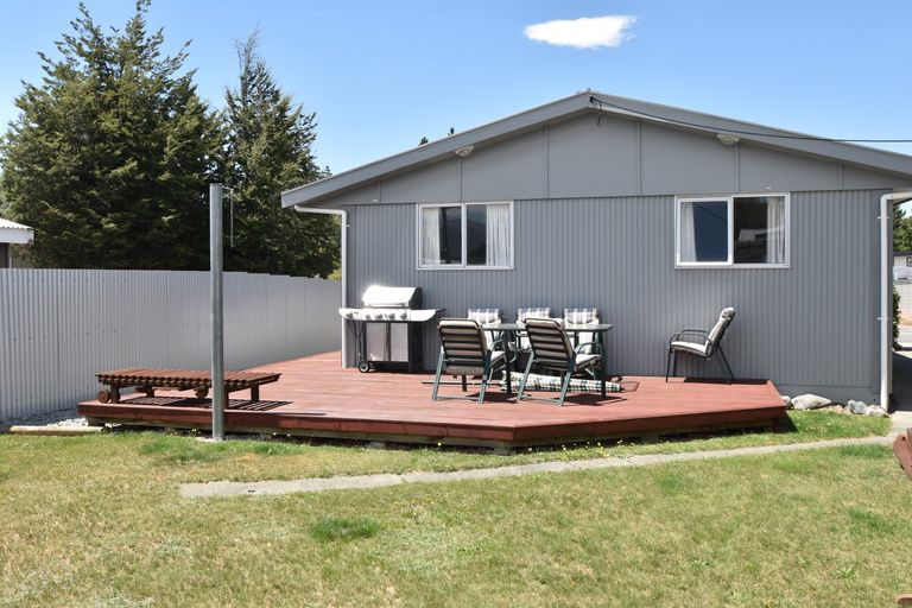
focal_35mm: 30
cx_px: 456
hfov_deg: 61.9
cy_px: 304
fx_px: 760
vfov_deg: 43.6
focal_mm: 20
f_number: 10
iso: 200
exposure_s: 1/400
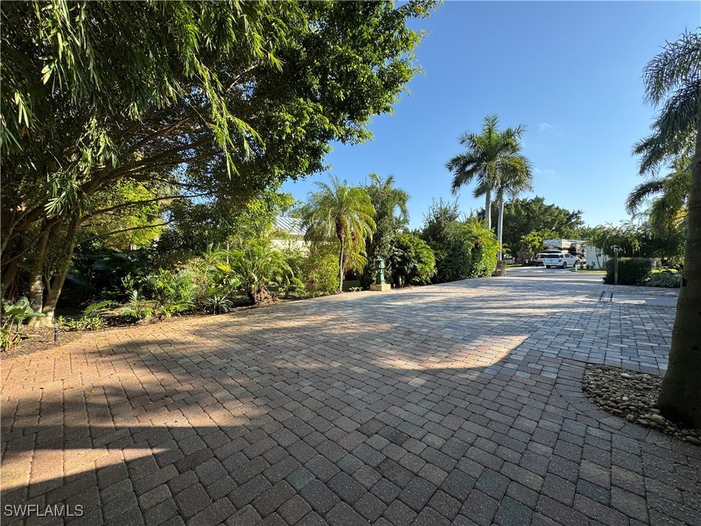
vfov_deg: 85.7
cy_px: 263
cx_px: 350
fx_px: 284
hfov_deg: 102.1
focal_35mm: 14
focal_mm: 2.22
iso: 40
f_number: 2.2
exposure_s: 1/707
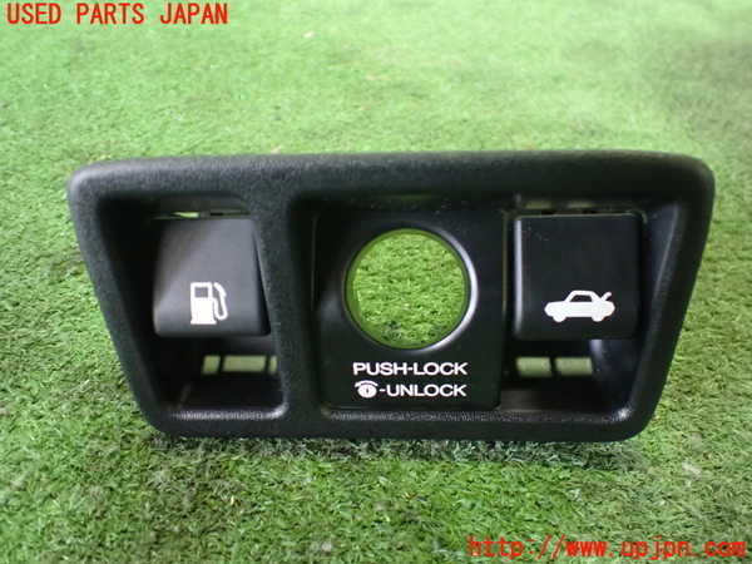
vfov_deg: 46.8
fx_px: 652
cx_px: 376
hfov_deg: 60.0
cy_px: 282
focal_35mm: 30
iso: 1250
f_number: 2.3
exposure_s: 1/30
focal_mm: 5.4
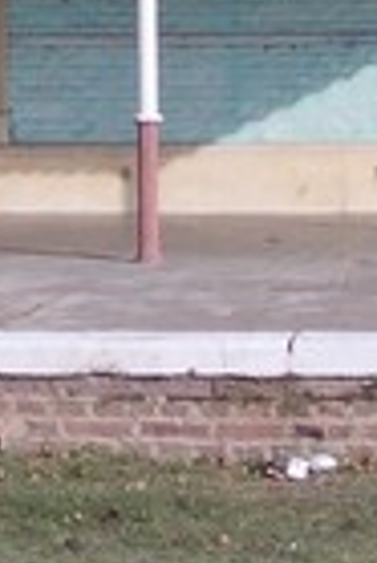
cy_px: -97
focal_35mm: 217
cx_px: 97
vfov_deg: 9.4
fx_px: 3400
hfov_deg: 6.3
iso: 80
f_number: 6.2
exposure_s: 1/320
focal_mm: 5.3
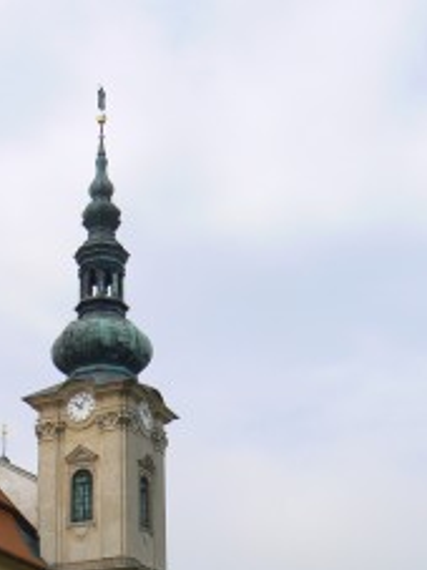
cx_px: 151
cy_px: 497
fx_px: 1218
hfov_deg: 19.8
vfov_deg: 25.6
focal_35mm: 74
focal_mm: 7
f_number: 6.3
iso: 80
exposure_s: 1/500
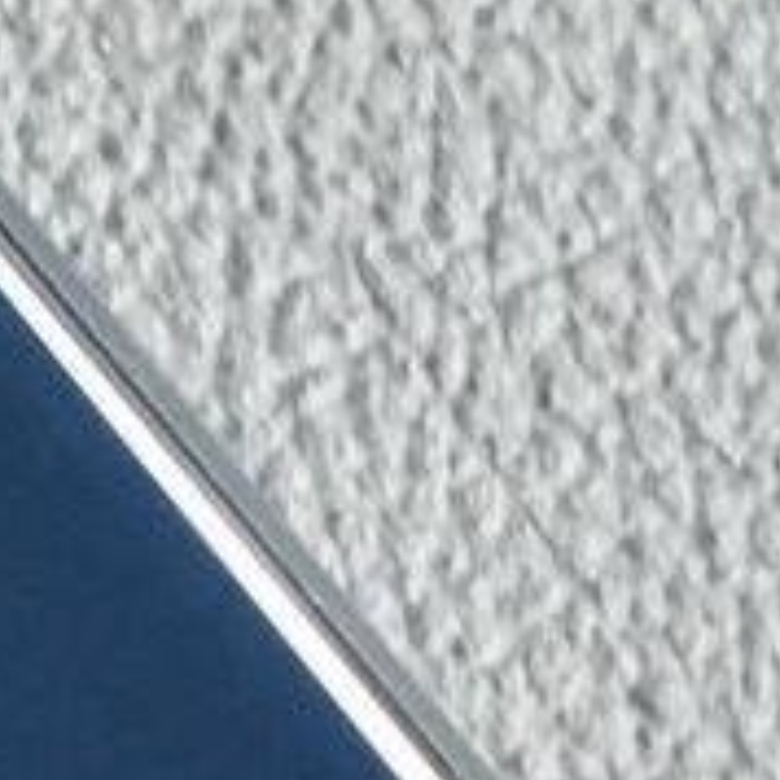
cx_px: -2480
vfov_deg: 2.7
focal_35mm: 643
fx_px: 16392
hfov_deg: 2.6
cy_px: 609
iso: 8000
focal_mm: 70
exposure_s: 1/160
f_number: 8
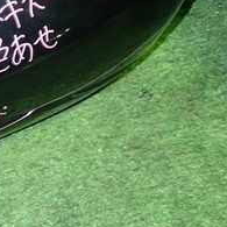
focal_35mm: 98
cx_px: -93
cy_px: 65
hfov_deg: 16.5
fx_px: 727
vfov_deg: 17.7
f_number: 2.5
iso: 200
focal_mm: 6.37
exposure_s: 1/40
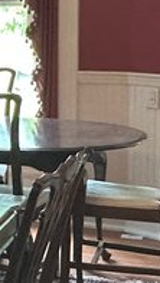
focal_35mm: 117
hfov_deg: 8.9
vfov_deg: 18.1
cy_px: 40
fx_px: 881
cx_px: -277
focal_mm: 2.22
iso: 200
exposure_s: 1/120
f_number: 2.2
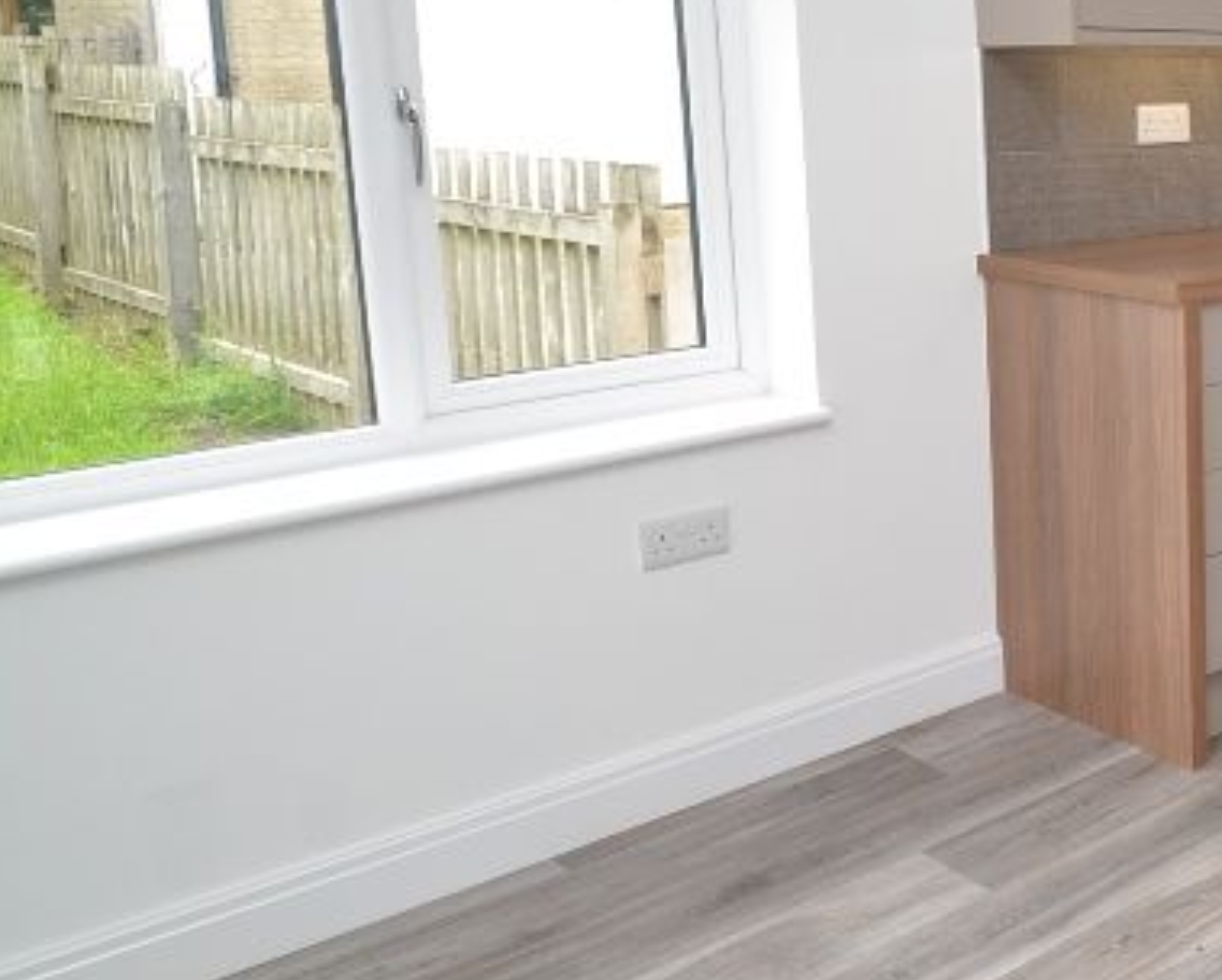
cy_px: 256
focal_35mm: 38
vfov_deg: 38.3
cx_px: 1490
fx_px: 1376
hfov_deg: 36.3
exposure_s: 1/125
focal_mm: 10
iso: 320
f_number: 5.6
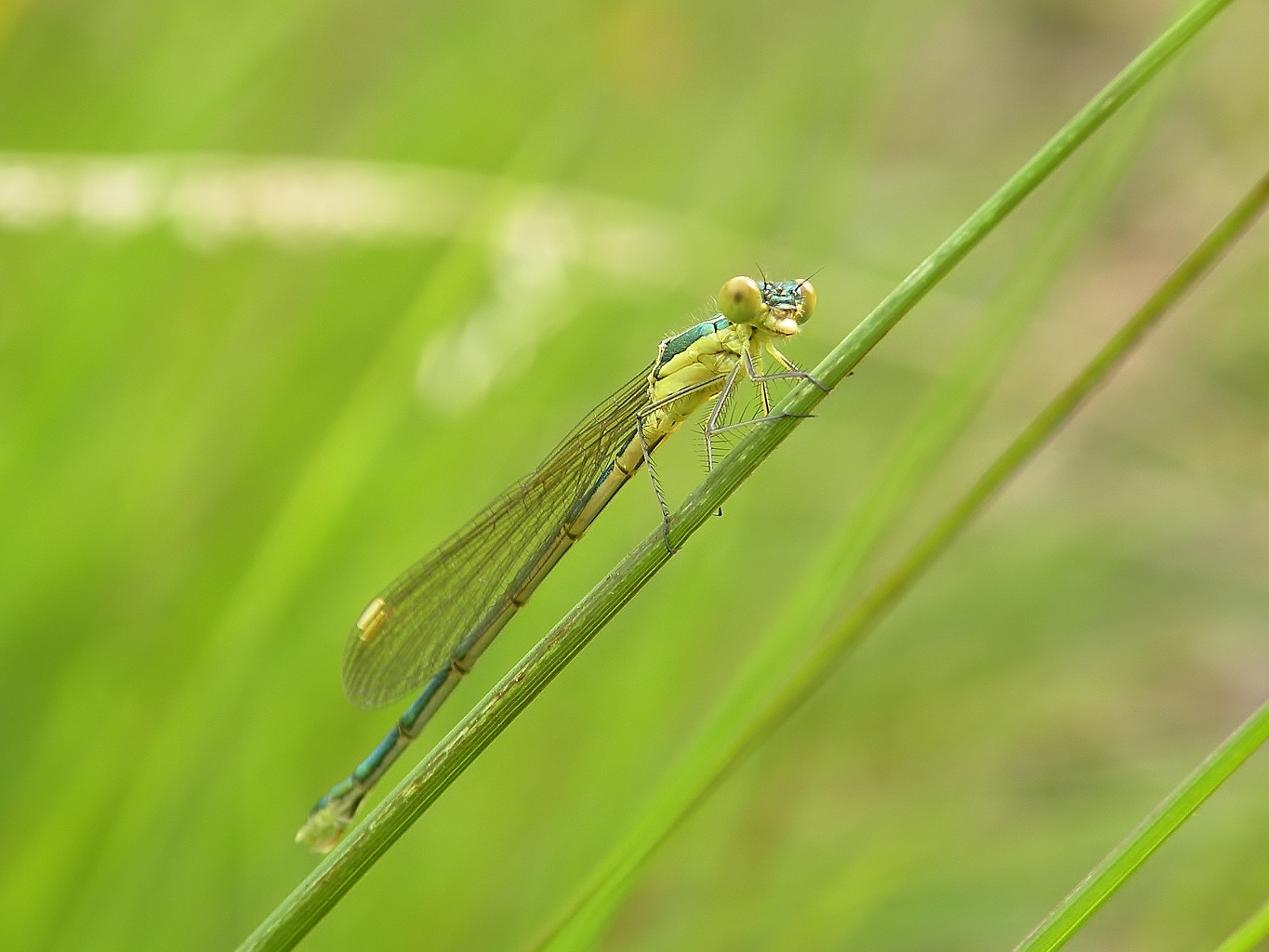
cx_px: 634
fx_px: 4729
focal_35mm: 129
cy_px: 476
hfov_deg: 15.3
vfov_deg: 11.5
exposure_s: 1/97.2
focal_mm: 22.9
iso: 64
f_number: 4.5
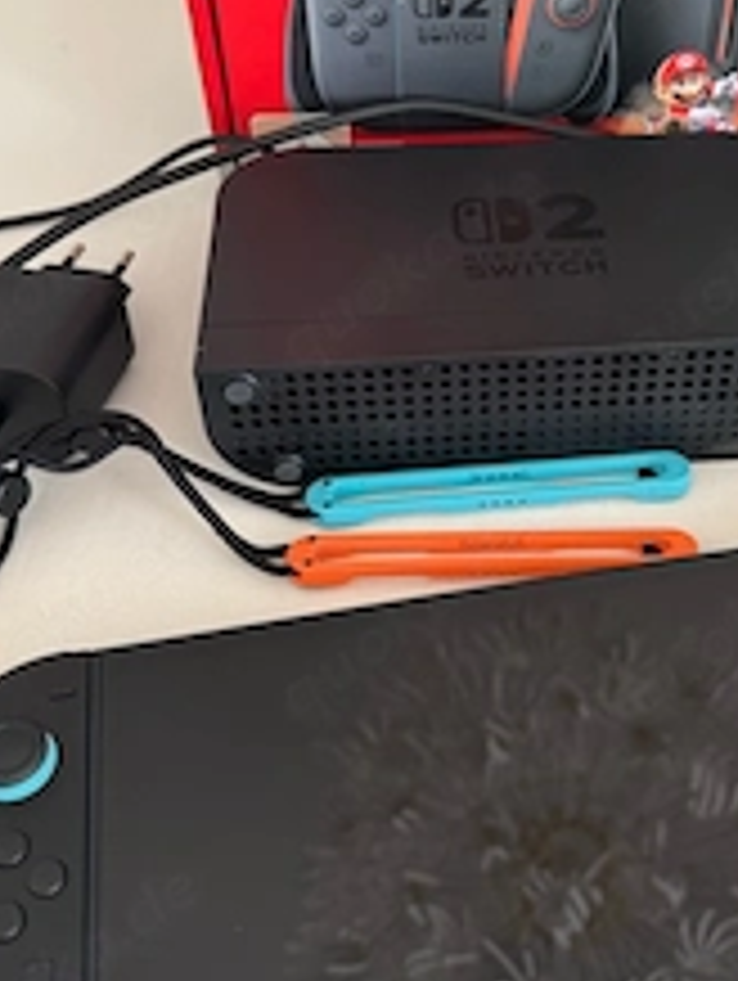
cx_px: 508
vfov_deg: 42.2
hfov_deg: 32.6
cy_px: 315
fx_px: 1248
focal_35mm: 44
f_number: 1.78
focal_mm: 6.76
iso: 100
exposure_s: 1/121
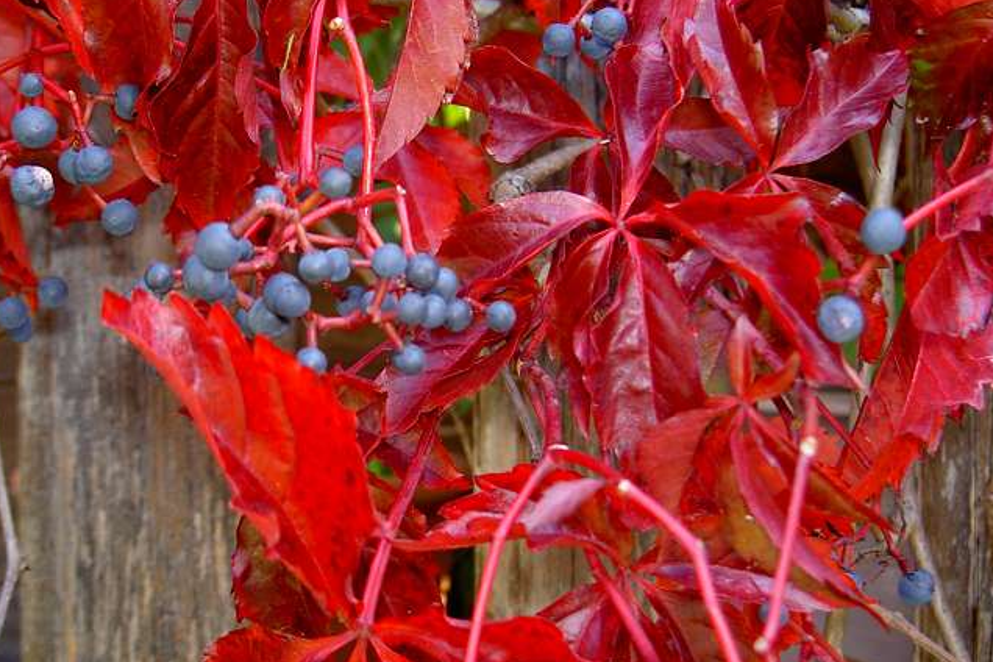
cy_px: 311
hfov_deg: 38.8
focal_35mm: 51
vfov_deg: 26.5
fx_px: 1407
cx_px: 406
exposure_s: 1/59.5
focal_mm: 8
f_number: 2.8
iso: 100
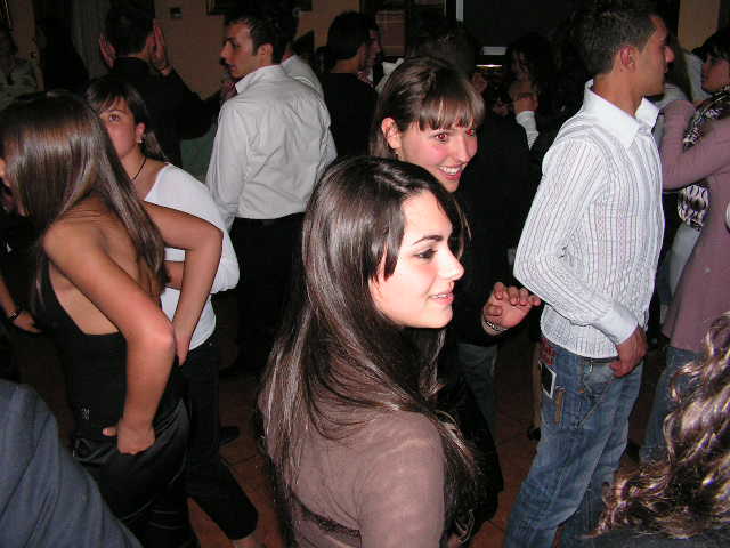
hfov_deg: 51.4
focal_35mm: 36
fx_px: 759
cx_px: 365
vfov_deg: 39.7
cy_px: 274
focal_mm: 6
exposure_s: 1/40
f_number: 3.2
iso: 200
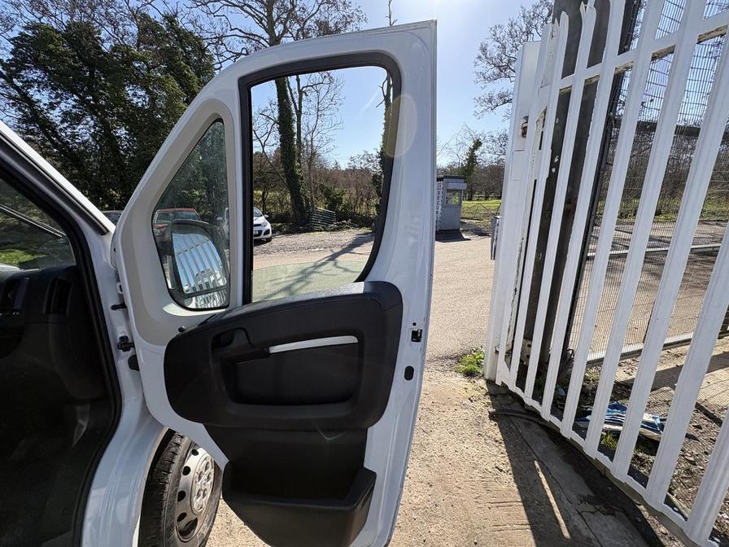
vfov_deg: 85.7
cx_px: 364
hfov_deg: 102.1
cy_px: 274
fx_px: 295
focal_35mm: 14
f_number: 2.2
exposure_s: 1/956
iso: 50
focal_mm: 2.22
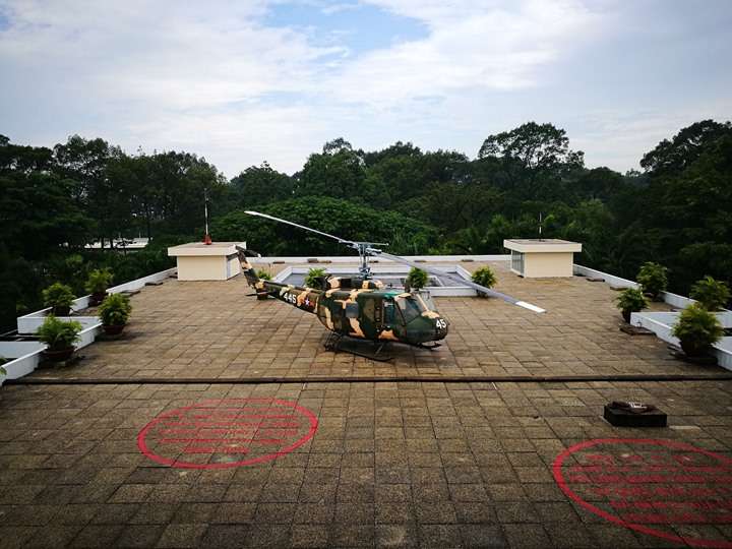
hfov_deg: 65.3
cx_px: 366
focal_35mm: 27
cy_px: 274
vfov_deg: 51.4
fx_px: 571
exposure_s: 1/571
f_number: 2.2
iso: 50
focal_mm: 4.5
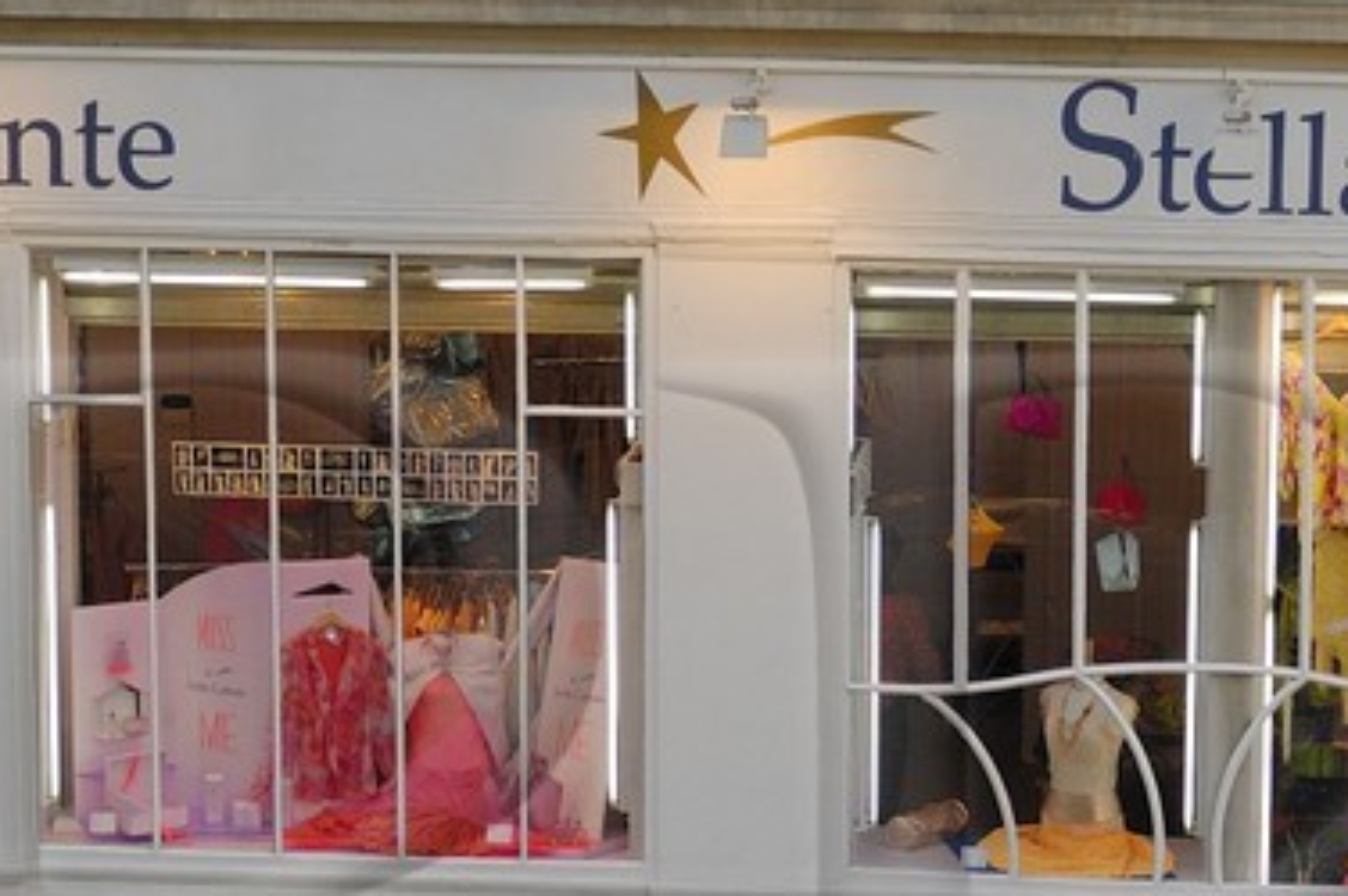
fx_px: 7632
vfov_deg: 6.7
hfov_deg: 10.1
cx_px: 728
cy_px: 946
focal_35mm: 204
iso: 100
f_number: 4.5
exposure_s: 1/160
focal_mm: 32
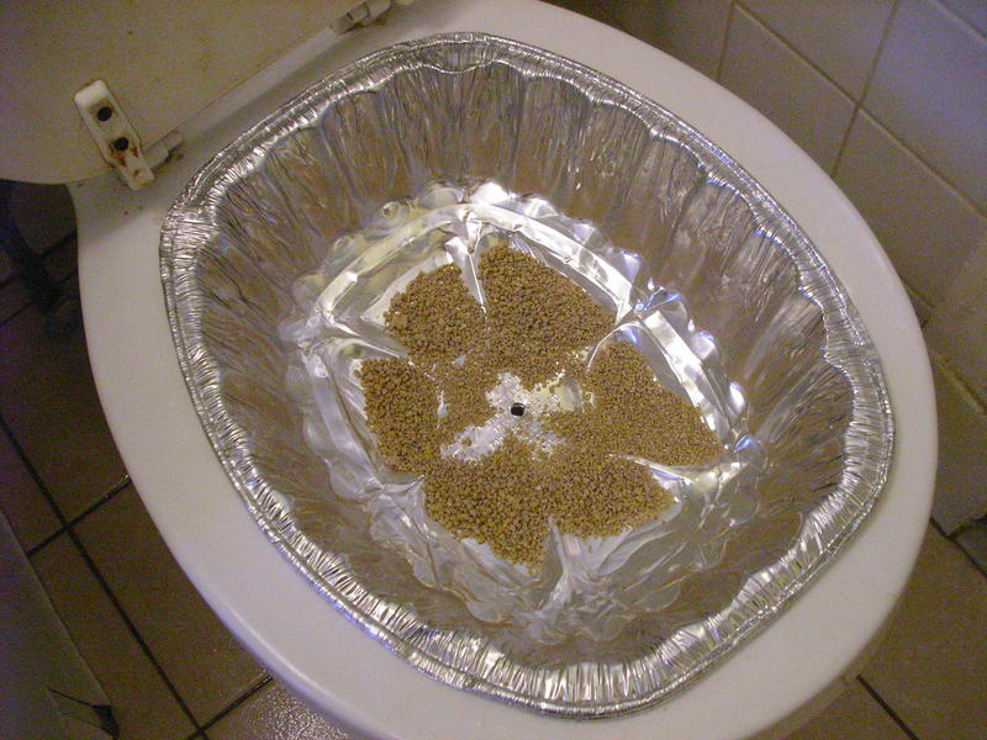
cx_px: 494
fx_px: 1083
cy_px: 370
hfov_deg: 49.0
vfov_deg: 37.7
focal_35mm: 38
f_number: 3.5
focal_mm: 6.3
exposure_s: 1/60.7
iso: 400
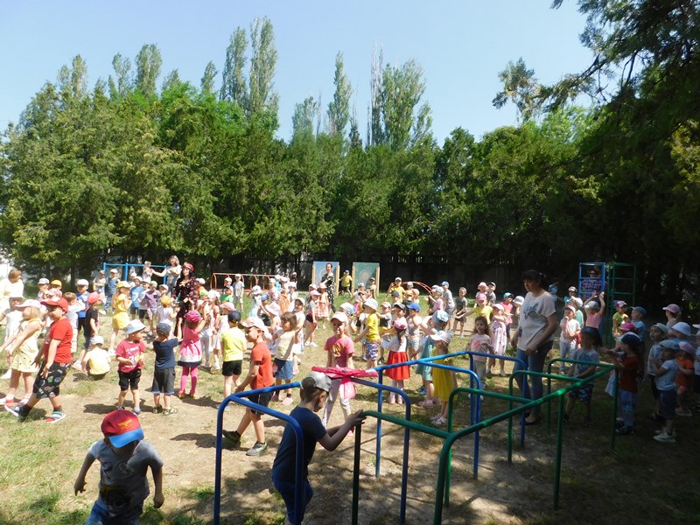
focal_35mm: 23
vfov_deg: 58.9
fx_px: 465
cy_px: 262
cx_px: 350
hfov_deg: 73.9
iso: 125
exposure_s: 1/800
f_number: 3
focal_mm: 4
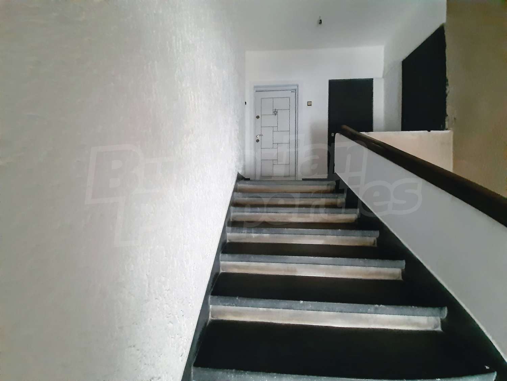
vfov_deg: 89.9
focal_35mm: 13
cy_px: 190
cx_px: 254
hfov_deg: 106.2
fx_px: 190
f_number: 2.2
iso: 800
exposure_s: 1/13
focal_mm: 1.42
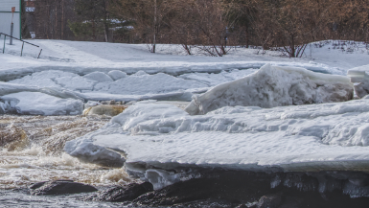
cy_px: -35
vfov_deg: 5.4
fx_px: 2196
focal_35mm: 224
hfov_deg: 9.5
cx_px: -23
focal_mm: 55
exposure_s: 1/200
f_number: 11
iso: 100
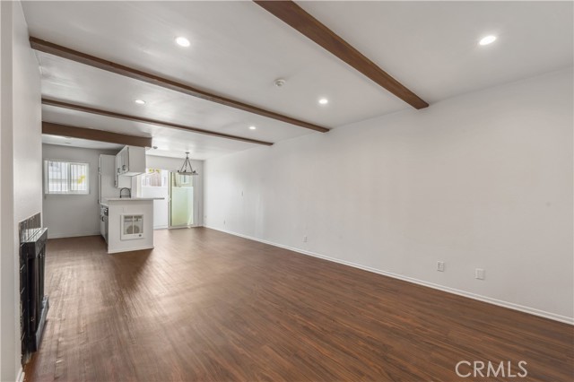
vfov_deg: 81.1
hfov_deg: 104.3
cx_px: 287
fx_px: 223
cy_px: 191
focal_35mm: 14
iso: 100
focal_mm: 14
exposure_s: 1/15
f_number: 10
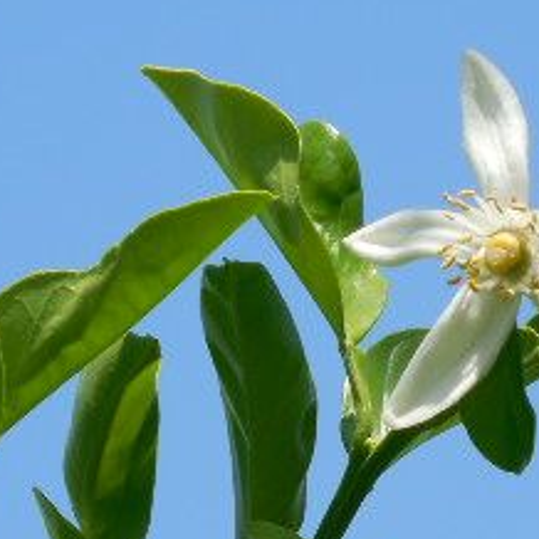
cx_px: 359
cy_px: 499
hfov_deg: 3.2
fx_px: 9795
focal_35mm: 556
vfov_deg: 3.2
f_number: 5.1
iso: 125
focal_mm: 38.6
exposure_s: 1/500
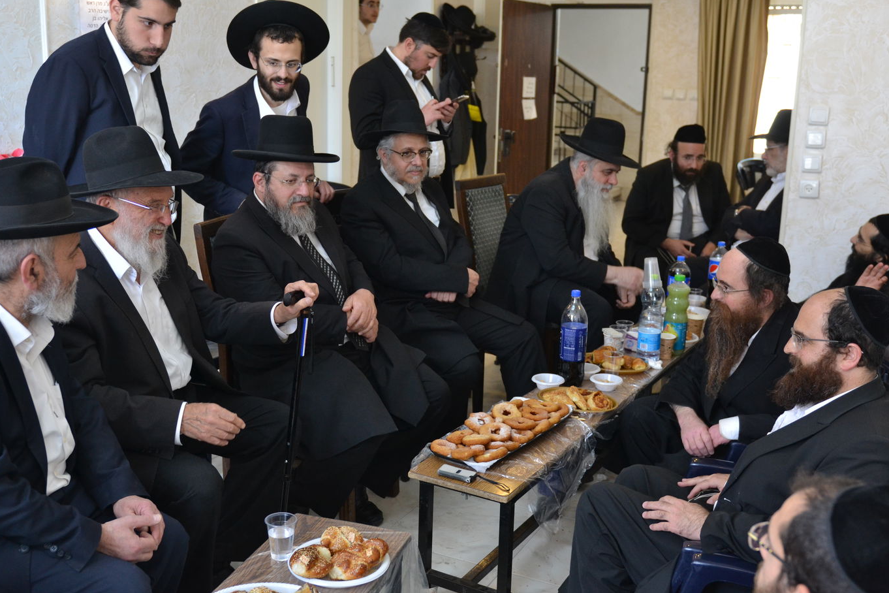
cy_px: 303
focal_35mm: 37
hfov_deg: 51.9
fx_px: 914
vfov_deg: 35.9
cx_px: 449
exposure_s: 1/160
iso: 800
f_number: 2.8
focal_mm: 24
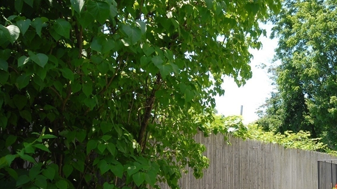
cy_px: 177
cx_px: 299
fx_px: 402
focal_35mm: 45
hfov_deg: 42.1
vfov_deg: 25.5
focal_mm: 16
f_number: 11
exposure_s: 1/60
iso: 200
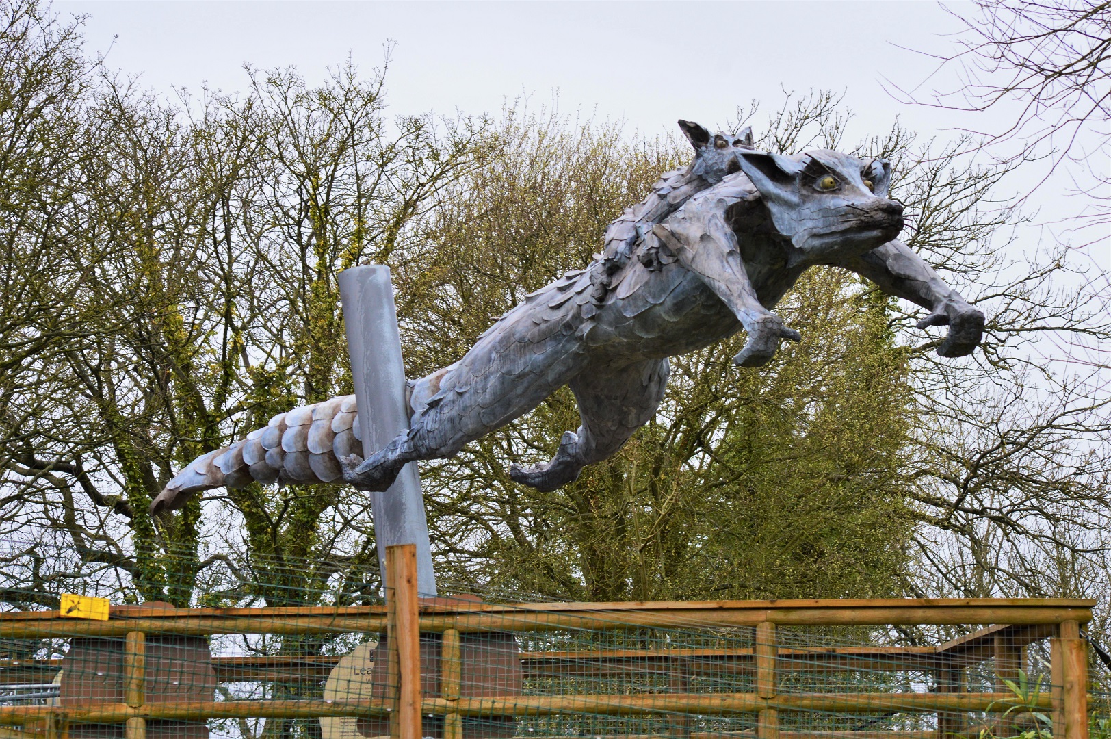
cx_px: 556
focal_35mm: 183
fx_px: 5643
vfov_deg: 7.5
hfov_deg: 11.2
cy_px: 370
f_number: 10
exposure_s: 1/160
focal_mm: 122
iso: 400
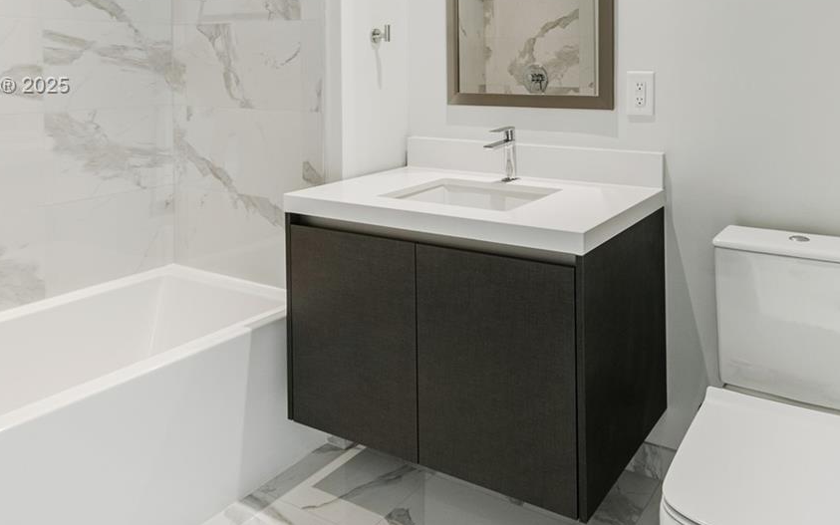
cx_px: 547
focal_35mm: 29
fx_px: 664
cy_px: 87
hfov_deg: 63.3
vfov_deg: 40.9
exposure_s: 1/1000
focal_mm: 10
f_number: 8
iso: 640
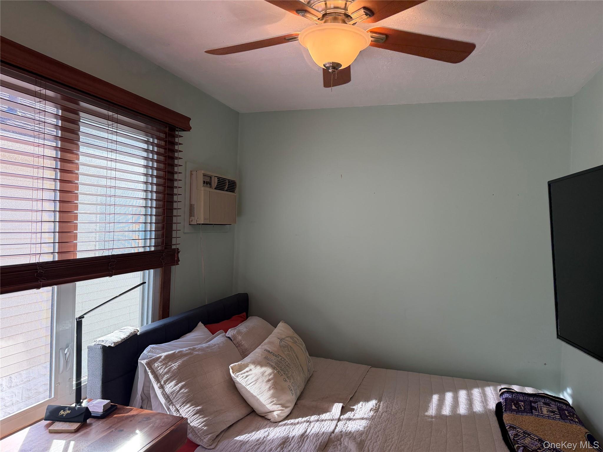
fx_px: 418
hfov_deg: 71.6
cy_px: 226
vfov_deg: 56.8
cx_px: 302
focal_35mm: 24
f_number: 1.78
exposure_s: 1/222
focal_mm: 6.76
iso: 160
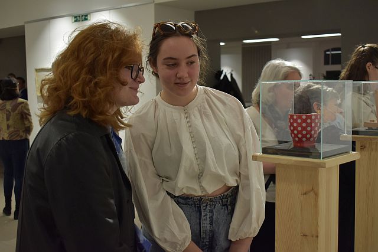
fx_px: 488
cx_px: 189
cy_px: 126
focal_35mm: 46
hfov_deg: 42.3
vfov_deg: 29.0
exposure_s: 1/160
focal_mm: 31
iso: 800
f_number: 4.2
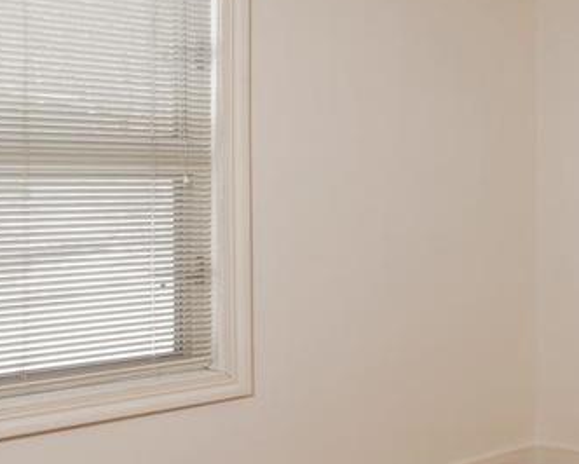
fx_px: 977
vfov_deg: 26.7
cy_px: 199
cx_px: 937
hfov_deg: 23.7
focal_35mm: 57
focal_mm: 14
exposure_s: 1/30
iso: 320
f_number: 14
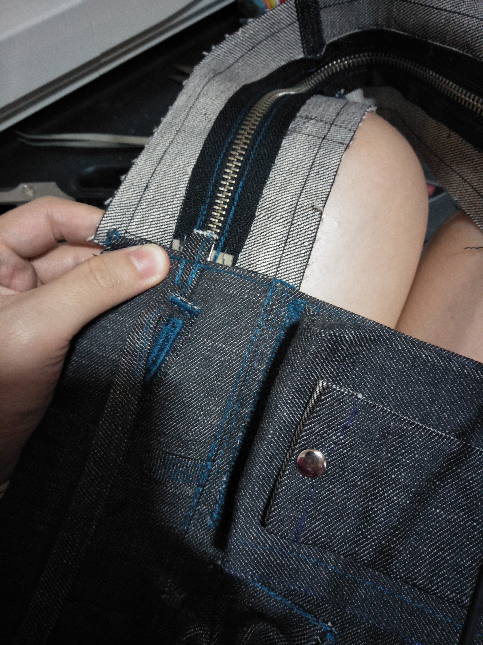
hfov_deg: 66.0
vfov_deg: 81.7
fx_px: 372
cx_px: 242
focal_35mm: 20
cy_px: 322
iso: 920
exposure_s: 1/14
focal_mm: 3.46
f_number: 2.2
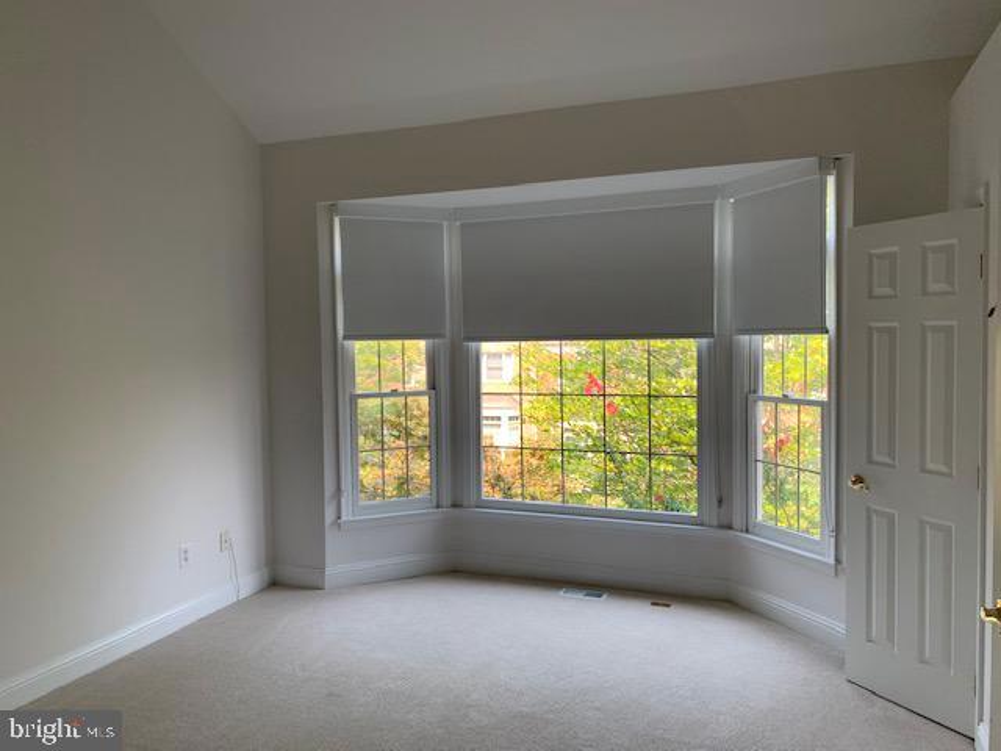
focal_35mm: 26
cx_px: 500
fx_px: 752
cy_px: 376
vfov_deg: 53.1
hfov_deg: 67.3
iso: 32
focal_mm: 4.25
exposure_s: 1/122
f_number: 1.8
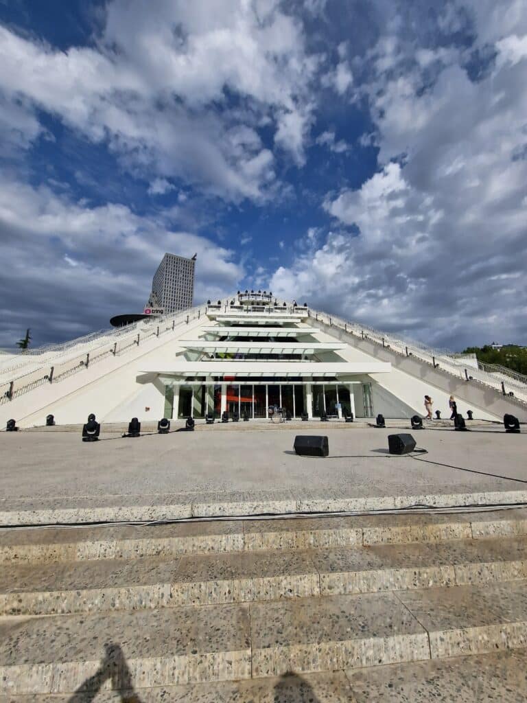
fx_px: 264
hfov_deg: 89.9
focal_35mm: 13
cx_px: 264
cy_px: 352
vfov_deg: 106.2
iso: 50
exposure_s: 1/4688
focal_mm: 2.2
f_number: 2.2
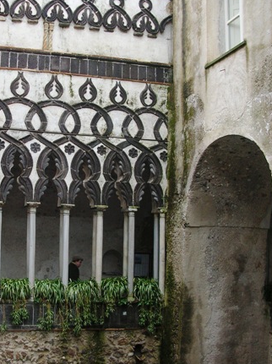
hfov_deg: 27.8
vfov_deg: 36.9
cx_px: 90
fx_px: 546
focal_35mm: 52
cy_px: 183
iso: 53
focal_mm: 5.8
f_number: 2.8
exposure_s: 1/30
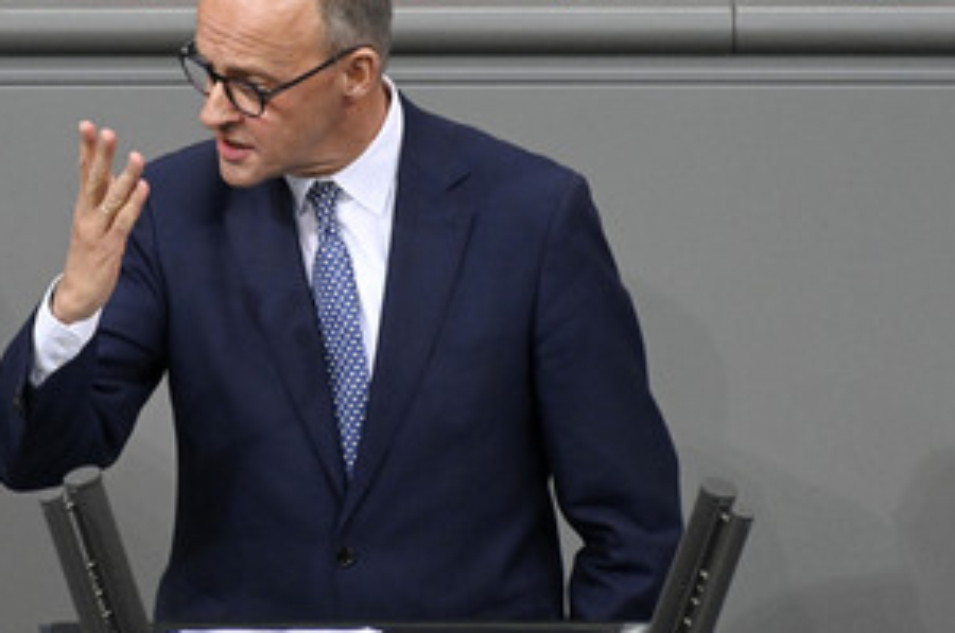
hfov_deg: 2.7
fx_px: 19917
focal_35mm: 752
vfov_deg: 1.8
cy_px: 286
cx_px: 272
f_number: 5.6
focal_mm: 500
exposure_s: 1/400
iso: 10000
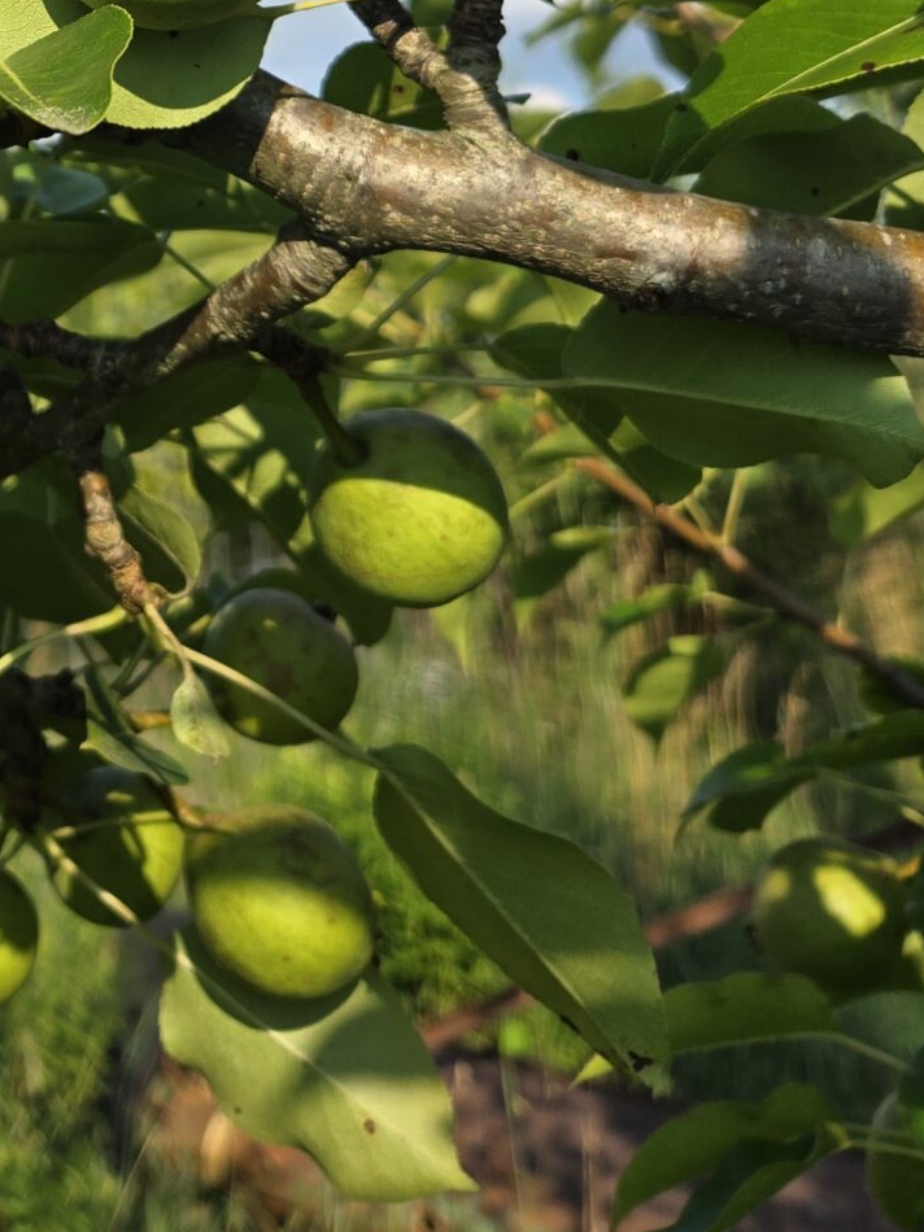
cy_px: -139
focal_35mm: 62
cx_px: -205
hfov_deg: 21.8
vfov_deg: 28.3
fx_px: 2208
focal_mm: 5.4
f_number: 1.8
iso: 25
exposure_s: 1/1297
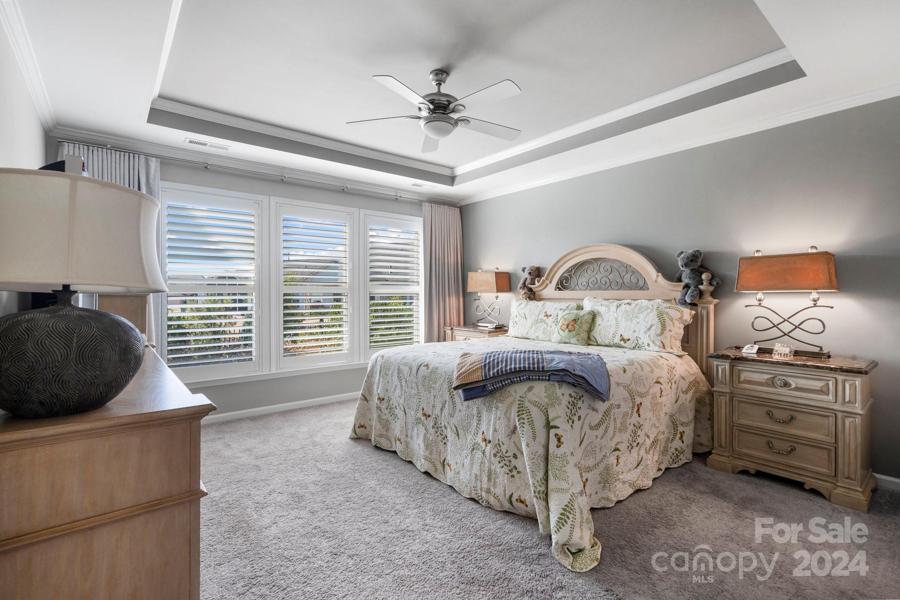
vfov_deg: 73.8
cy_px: 300
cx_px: 450
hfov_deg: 96.7
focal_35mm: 16
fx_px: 400
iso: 100
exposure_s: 1/6
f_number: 11
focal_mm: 16
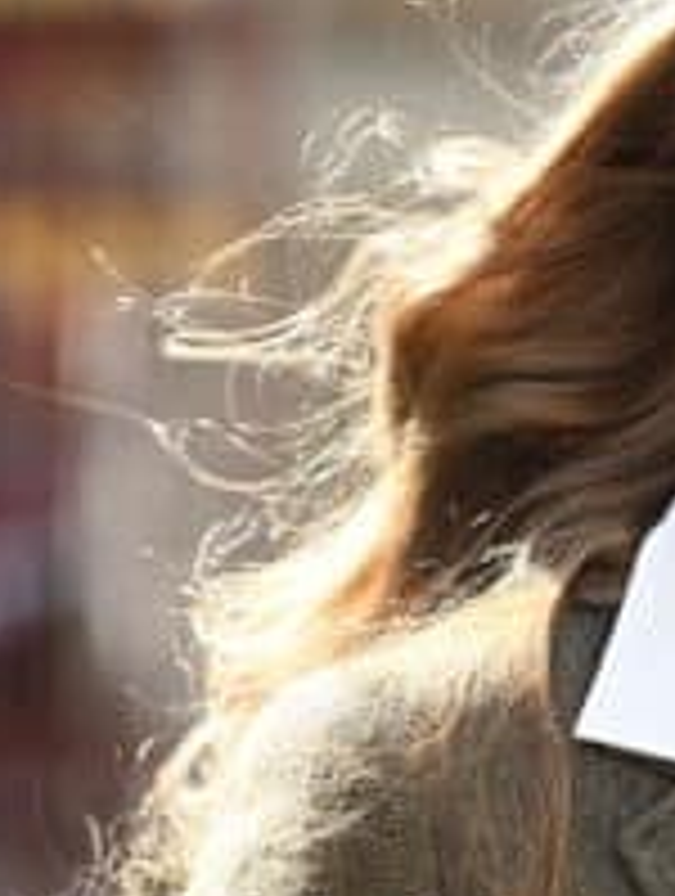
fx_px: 7697
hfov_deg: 5.0
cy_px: 443
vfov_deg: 6.7
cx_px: 785
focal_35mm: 297
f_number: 3.5
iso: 1600
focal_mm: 145
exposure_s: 1/4000
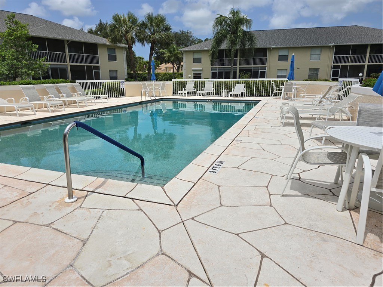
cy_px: 144
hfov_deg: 73.9
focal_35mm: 23
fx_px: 254
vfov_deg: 58.9
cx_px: 192
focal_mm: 6.3
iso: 12
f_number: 1.7
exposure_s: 1/2054
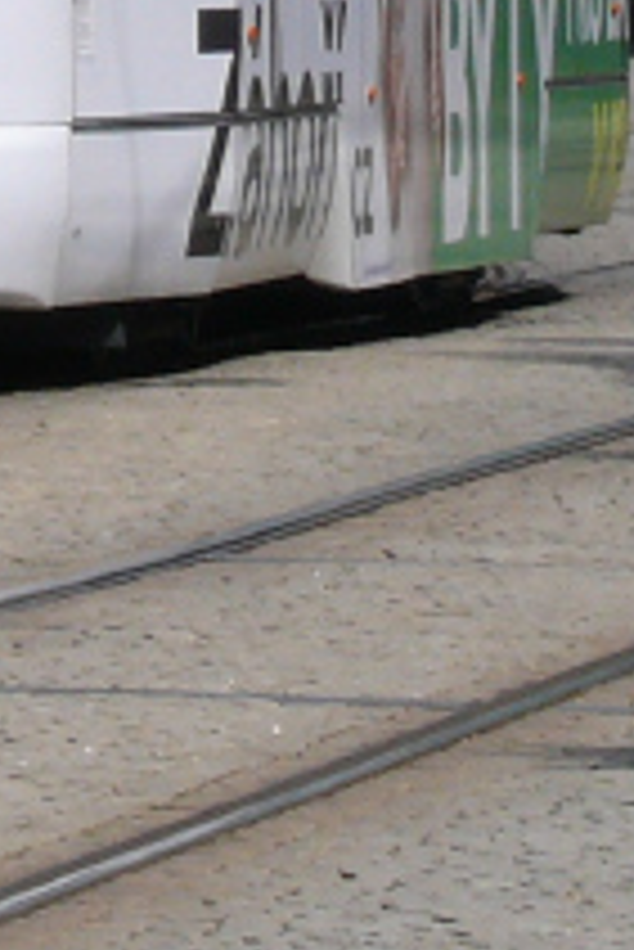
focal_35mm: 717
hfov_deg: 1.9
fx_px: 18908
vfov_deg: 2.9
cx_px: -1385
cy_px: -1096
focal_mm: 23.7
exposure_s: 1/500
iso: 100
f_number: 7.1
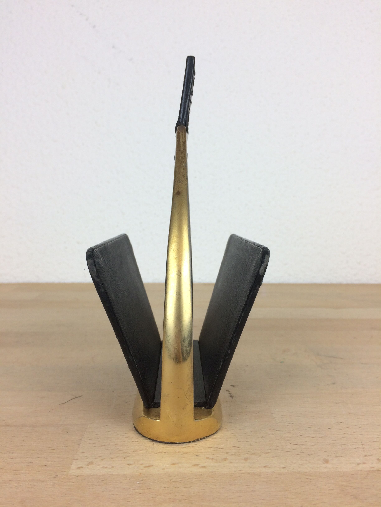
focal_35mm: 29
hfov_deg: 48.2
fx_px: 426
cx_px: 190
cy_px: 254
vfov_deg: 61.7
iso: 50
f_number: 2.2
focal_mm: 4.15
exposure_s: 1/100
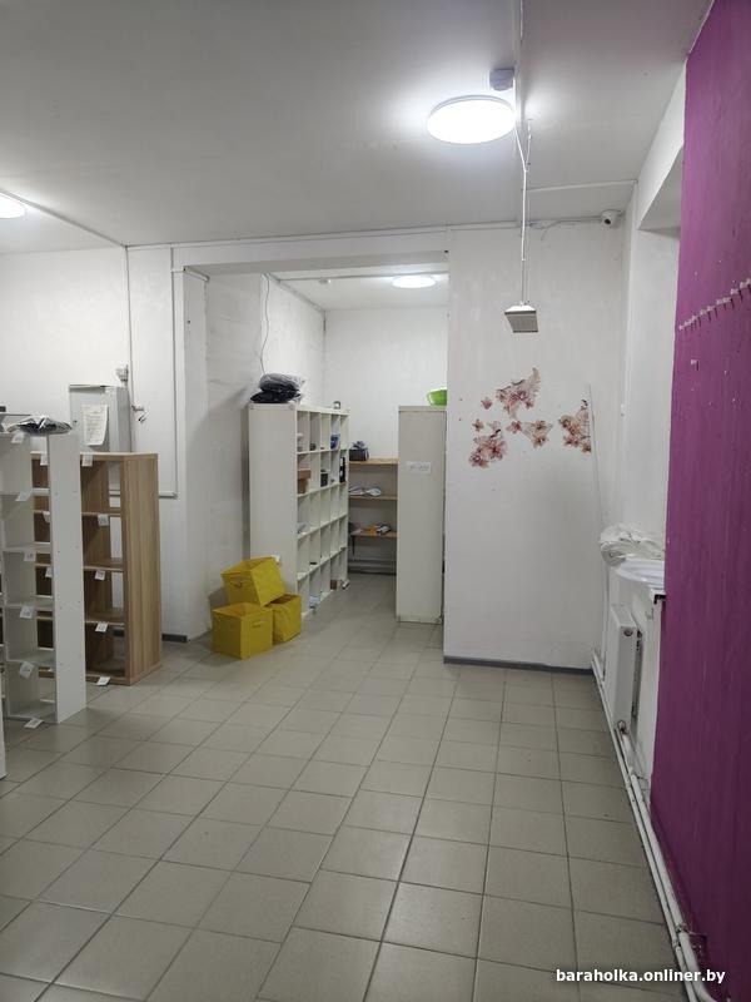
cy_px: 501
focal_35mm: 24
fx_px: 694
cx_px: 376
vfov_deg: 71.6
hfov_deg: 56.8
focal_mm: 5.59
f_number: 1.8
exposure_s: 1/50
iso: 200
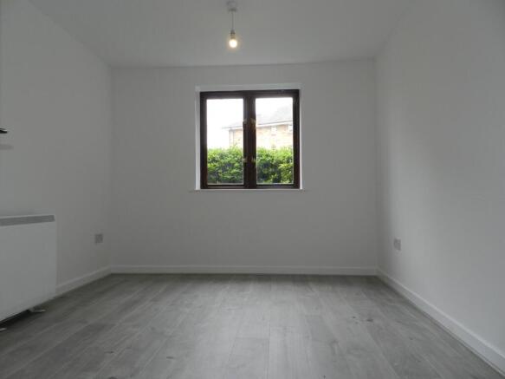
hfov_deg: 73.9
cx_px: 252
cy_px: 190
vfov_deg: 58.9
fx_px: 335
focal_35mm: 23
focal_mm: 4
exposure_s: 1/60
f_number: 3.4
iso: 160
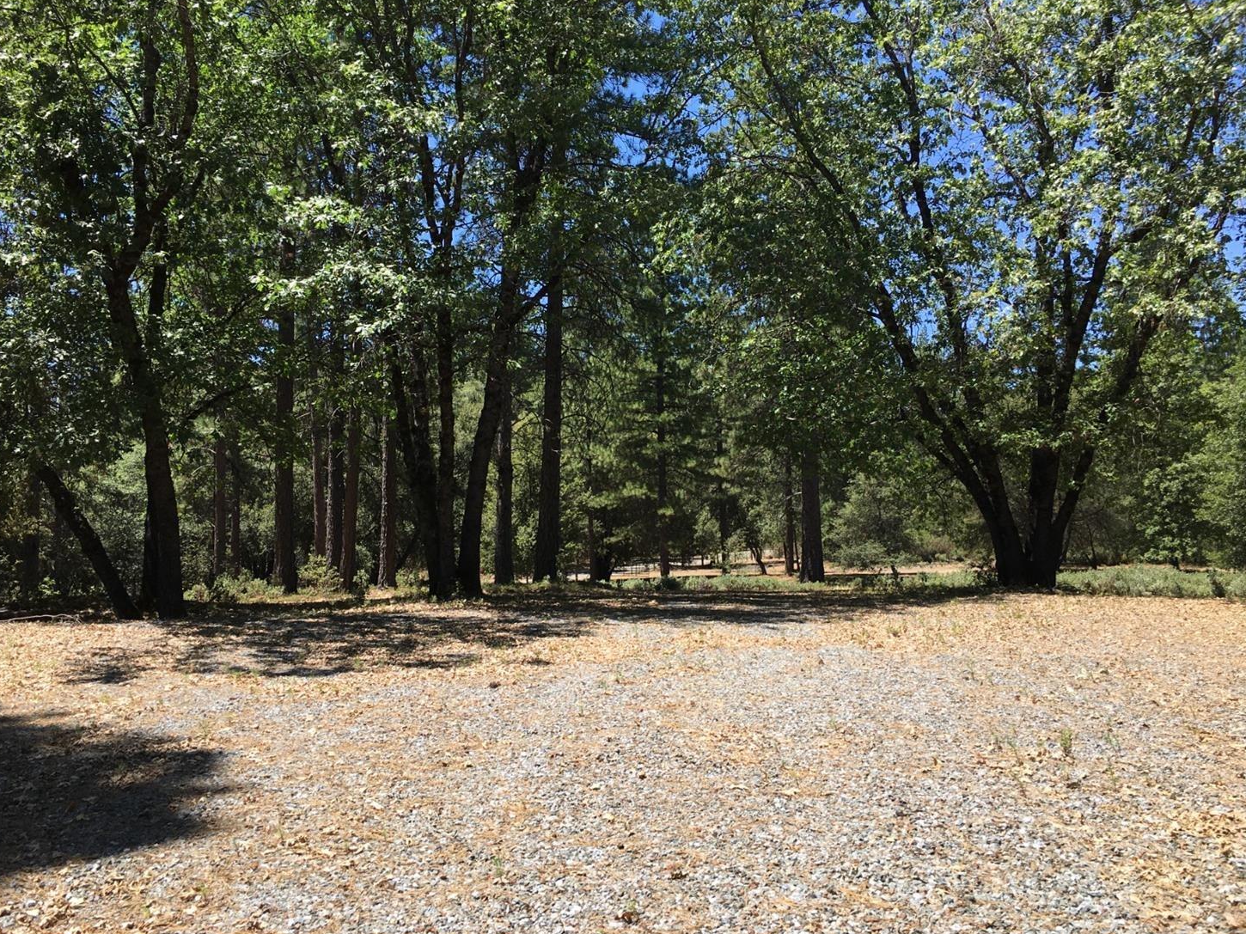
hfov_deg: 60.0
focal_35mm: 30
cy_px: 473
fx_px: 1080
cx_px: 605
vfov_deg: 46.8
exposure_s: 1/777
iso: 25
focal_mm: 4.15
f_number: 2.2
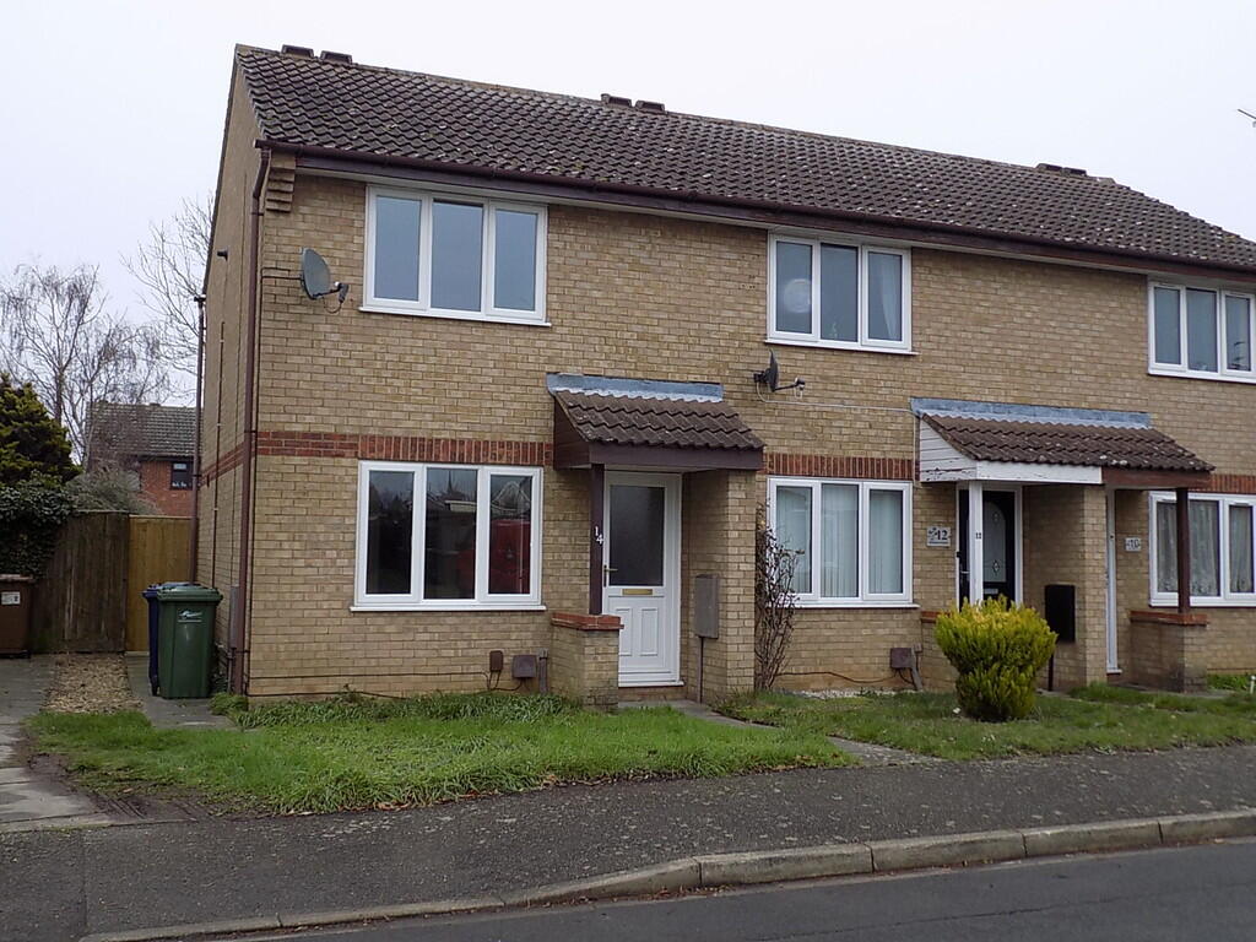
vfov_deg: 41.8
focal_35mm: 34
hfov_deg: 54.0
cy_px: 471
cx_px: 628
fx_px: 1234
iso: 125
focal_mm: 6.1
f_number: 3.4
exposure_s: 1/30
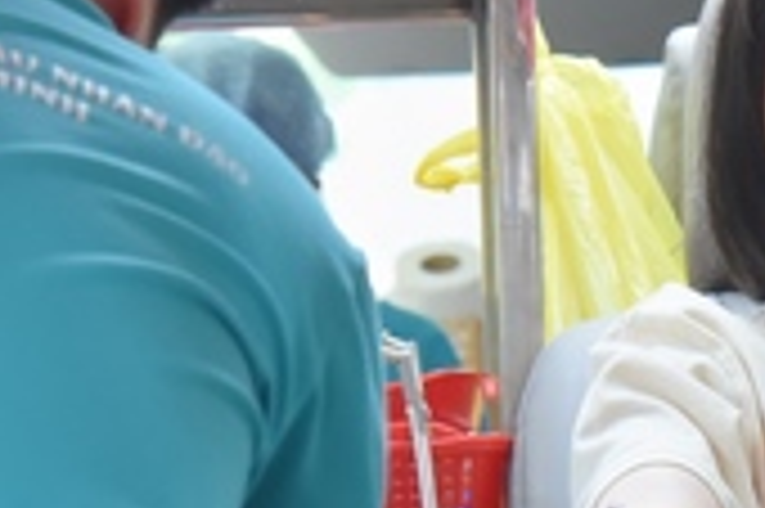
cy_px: 126
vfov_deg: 5.1
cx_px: 882
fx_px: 5689
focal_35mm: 268
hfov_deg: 7.6
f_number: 5.6
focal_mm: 70
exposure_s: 1/80
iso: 2500
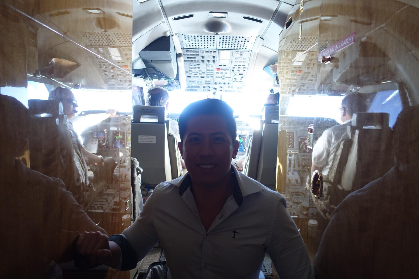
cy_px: 140
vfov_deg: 53.1
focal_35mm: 24
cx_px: 210
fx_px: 279
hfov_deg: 73.7
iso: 400
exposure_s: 1/60
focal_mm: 8.8
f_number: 1.8
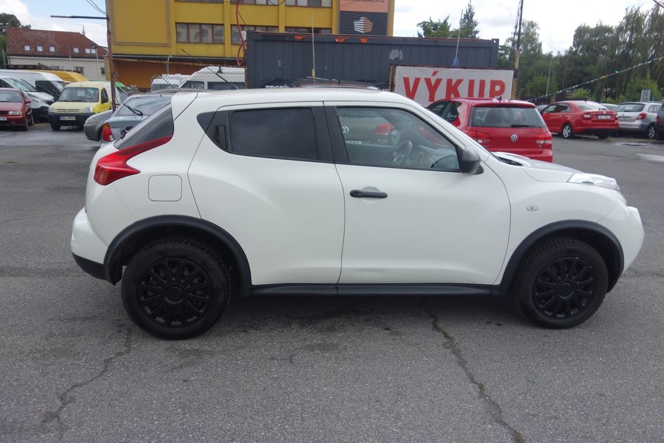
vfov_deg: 46.4
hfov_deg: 65.5
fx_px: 516
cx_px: 332
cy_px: 222
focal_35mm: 28
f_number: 2.2
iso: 125
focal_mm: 10.4
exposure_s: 1/1600
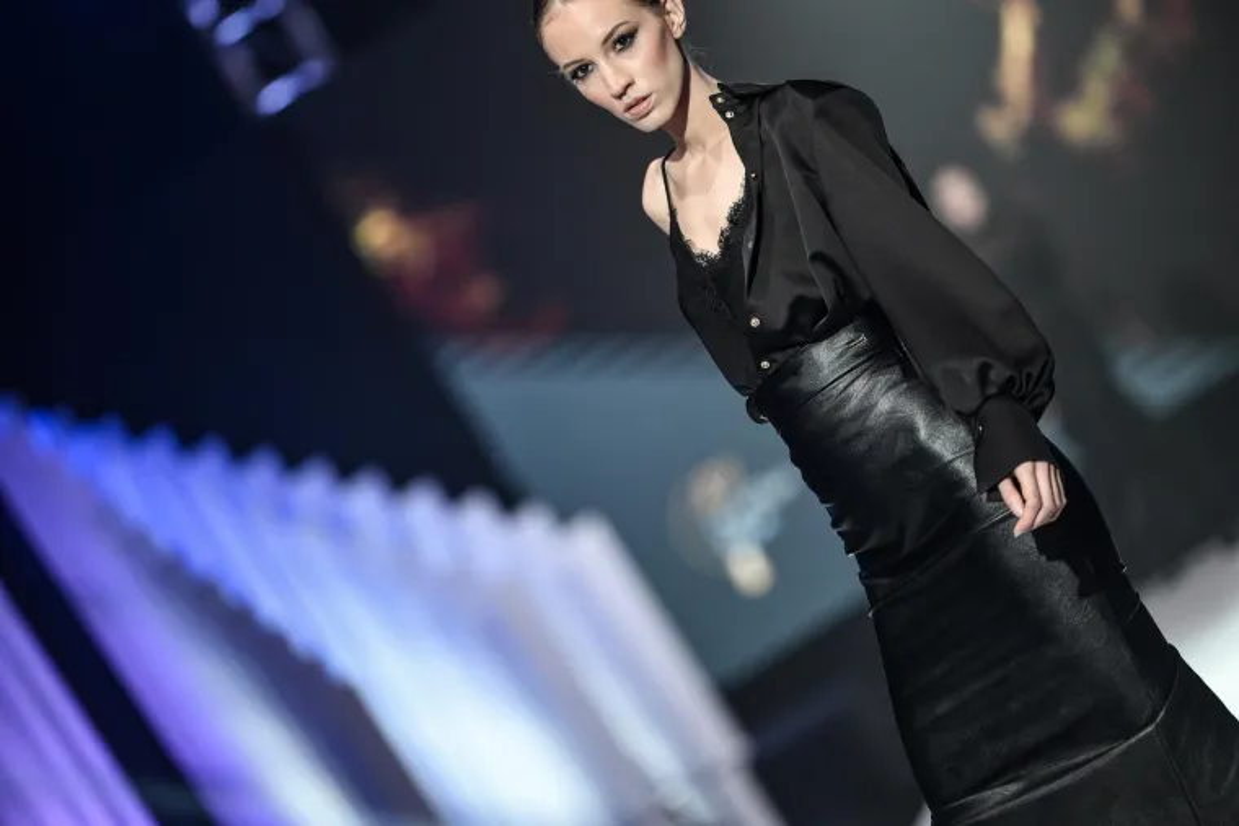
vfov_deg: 6.9
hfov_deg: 10.3
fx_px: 6884
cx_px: 620
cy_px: 413
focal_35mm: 200
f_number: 2.8
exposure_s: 1/640
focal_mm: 200
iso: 2000
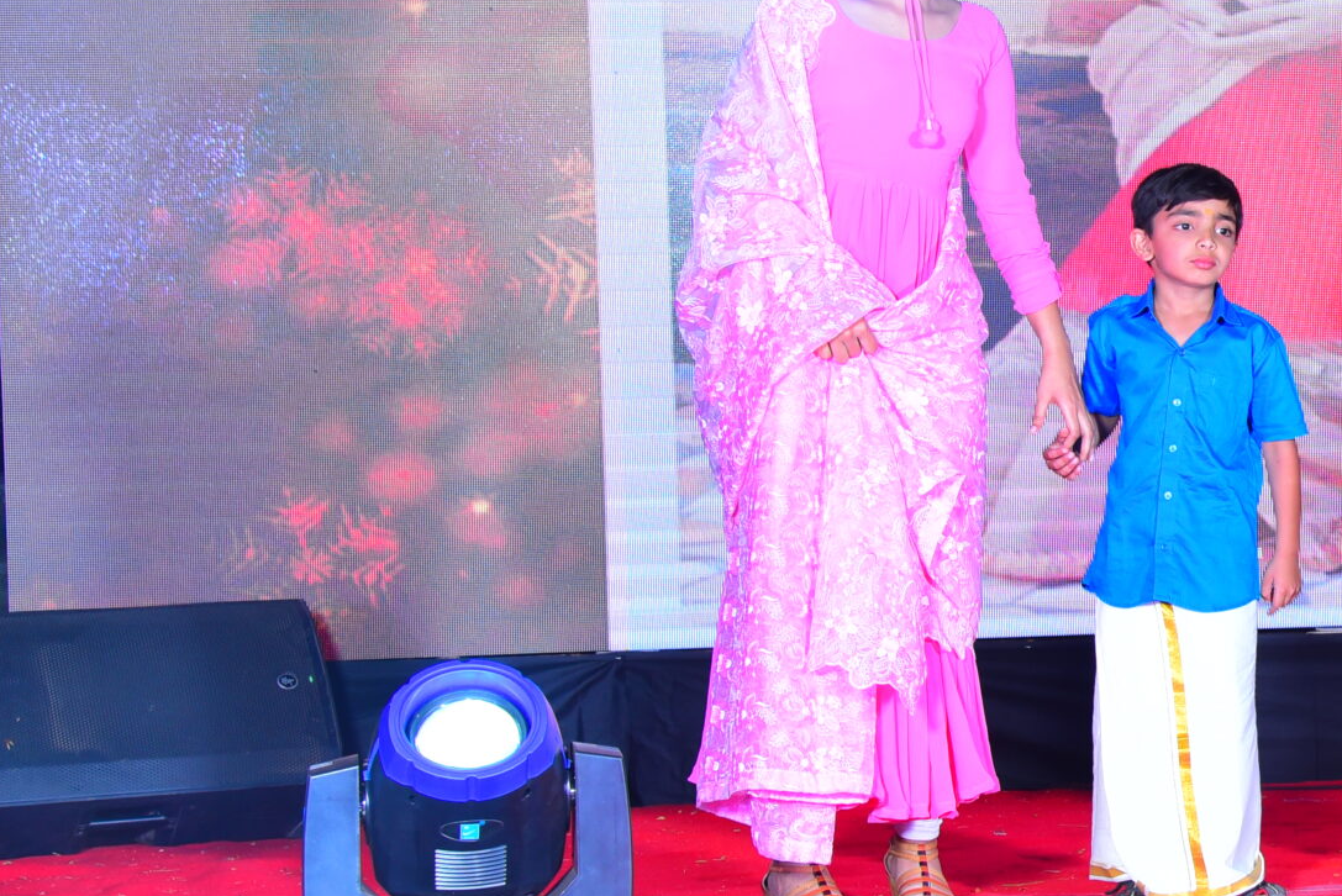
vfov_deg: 12.1
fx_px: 4214
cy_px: 394
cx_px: 1511
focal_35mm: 113
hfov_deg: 17.4
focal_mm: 48
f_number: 6.3
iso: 640
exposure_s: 1/125
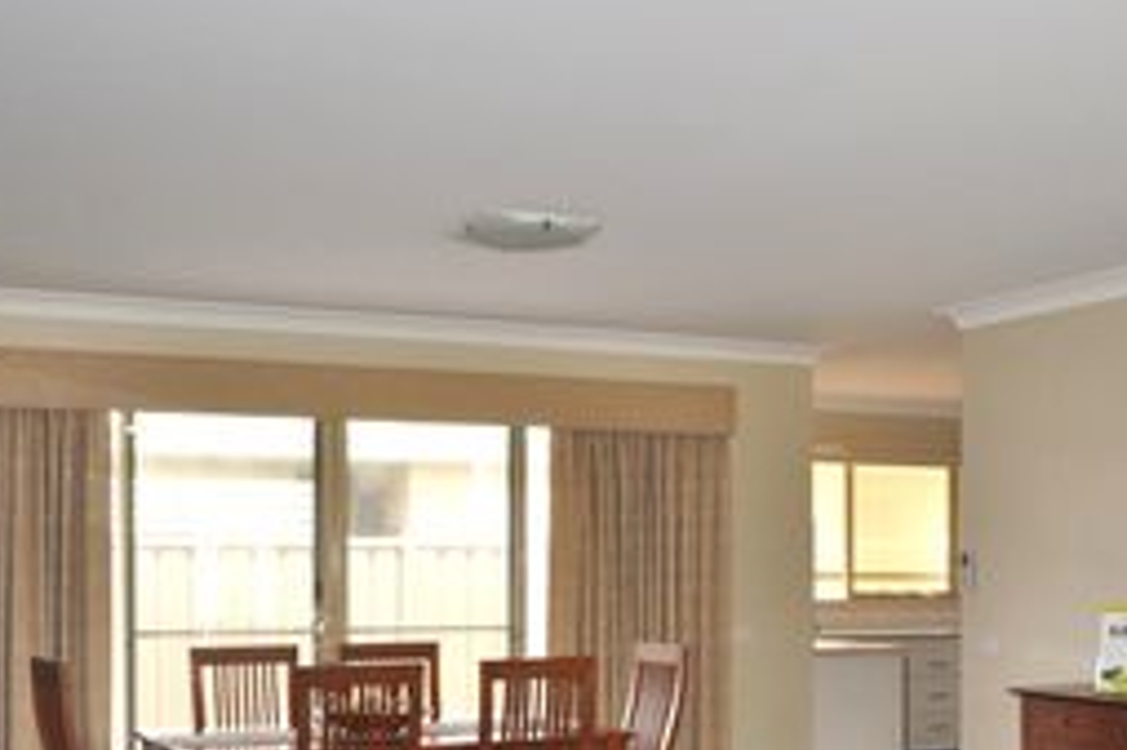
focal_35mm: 50
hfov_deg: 39.4
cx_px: 692
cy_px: 570
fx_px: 1564
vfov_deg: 26.6
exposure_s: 1/125
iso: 560
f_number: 3.5
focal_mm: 18
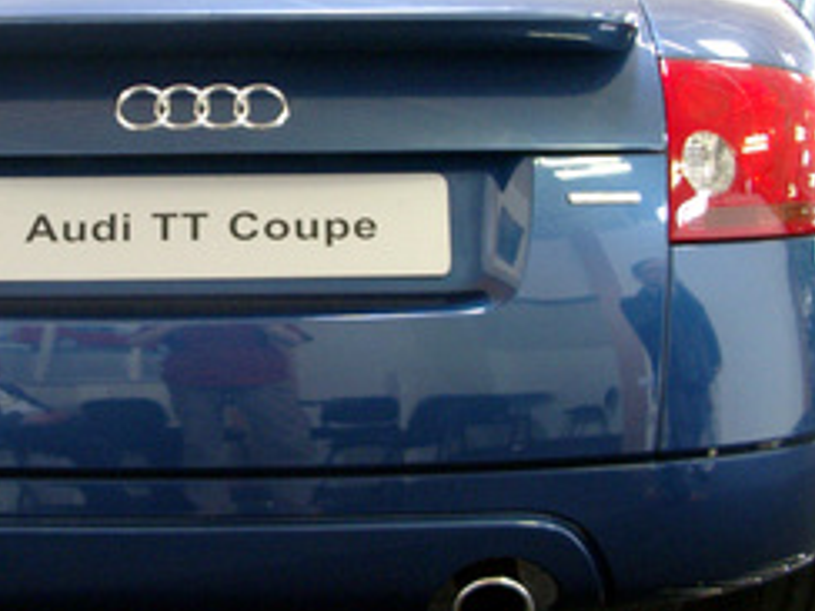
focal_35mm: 83
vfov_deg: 17.7
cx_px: 220
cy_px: 222
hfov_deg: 23.4
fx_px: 1954
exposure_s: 1/15
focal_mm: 7.6
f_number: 2.6
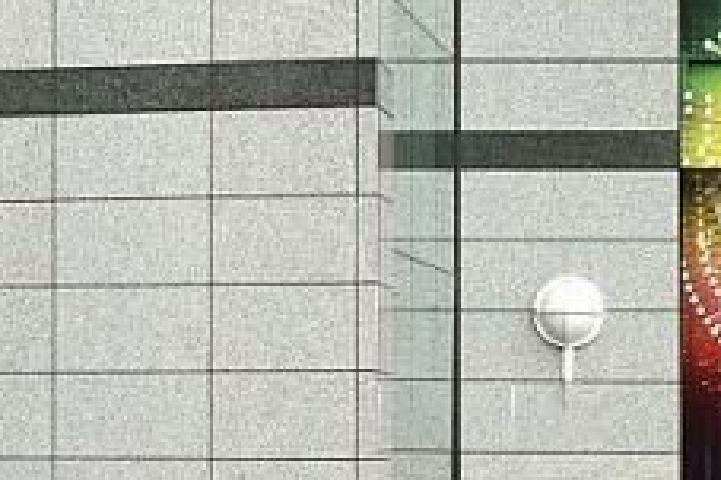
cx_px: 105
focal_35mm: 353
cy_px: 21
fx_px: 7064
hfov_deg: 5.8
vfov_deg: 3.9
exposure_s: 1/250
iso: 125
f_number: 5.6
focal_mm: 37.1
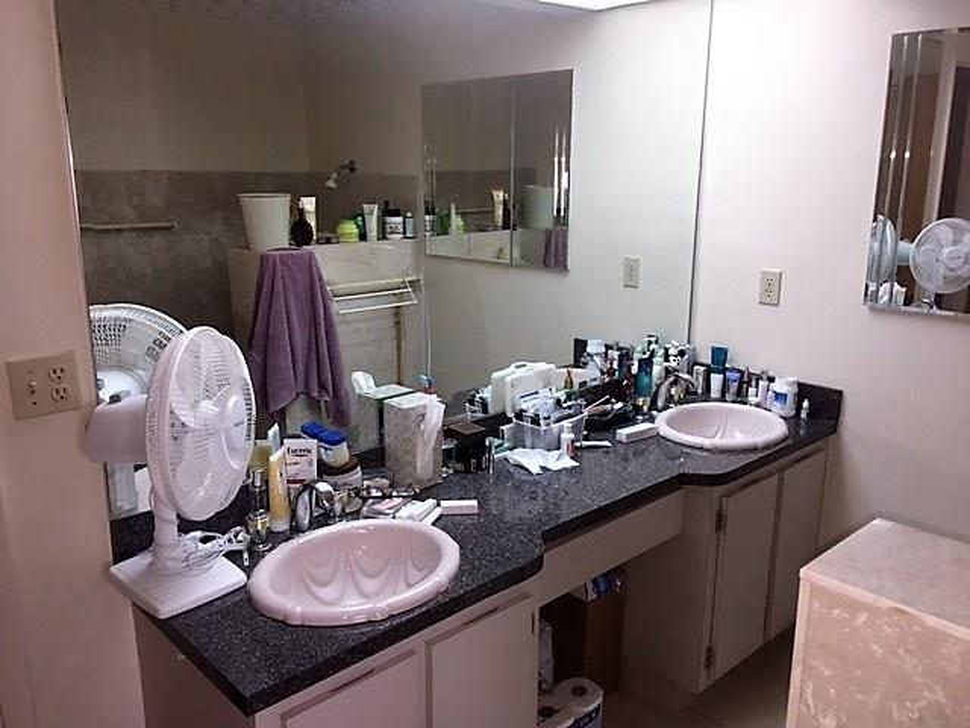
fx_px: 813
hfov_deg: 61.7
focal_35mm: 29
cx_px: 485
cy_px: 364
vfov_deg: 48.2
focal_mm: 4.15
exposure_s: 1/30
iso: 100
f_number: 2.2
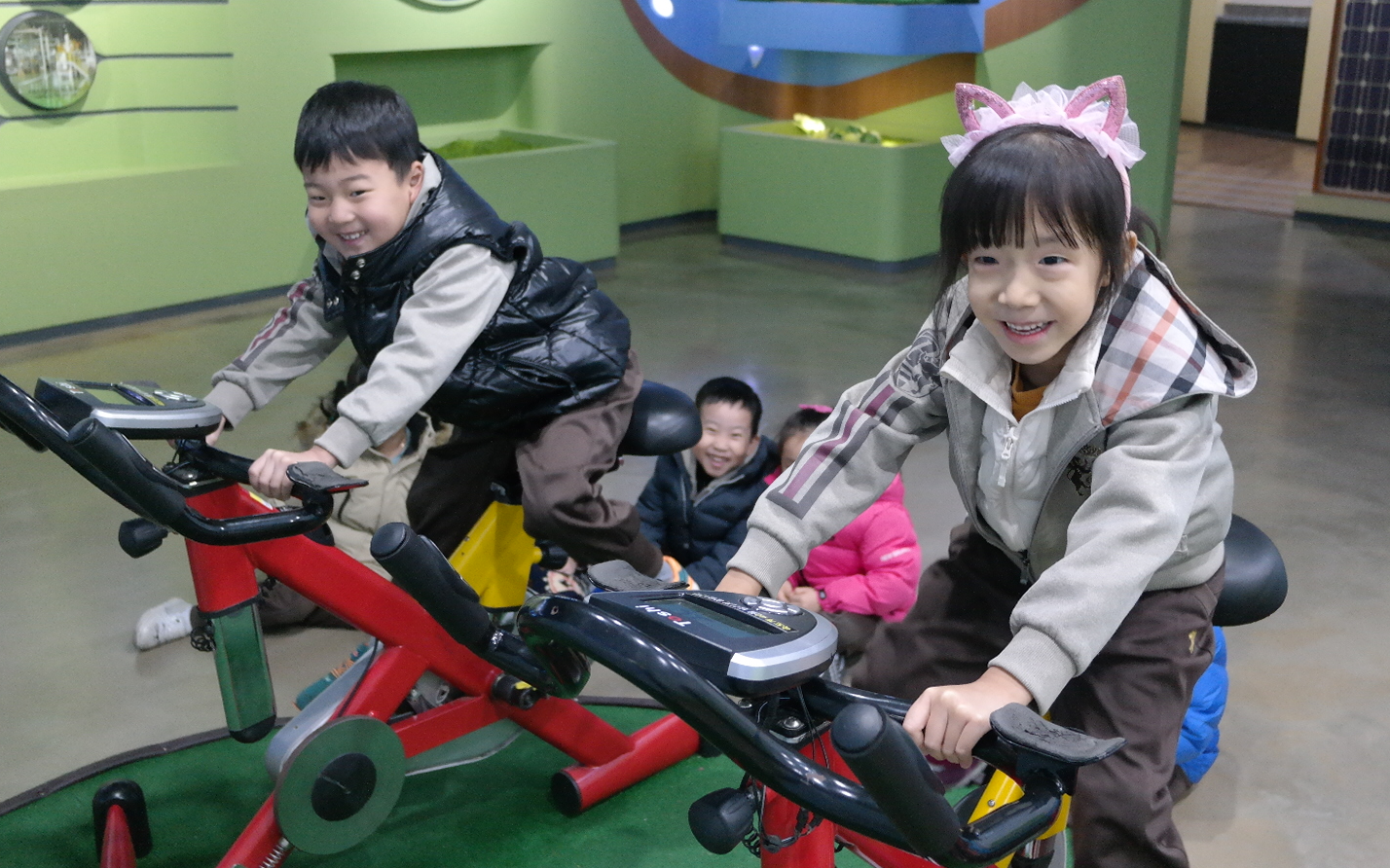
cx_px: 733
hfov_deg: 52.7
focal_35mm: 37
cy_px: 390
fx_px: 1401
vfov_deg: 34.4
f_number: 3.5
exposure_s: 1/40
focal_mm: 20
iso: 1600
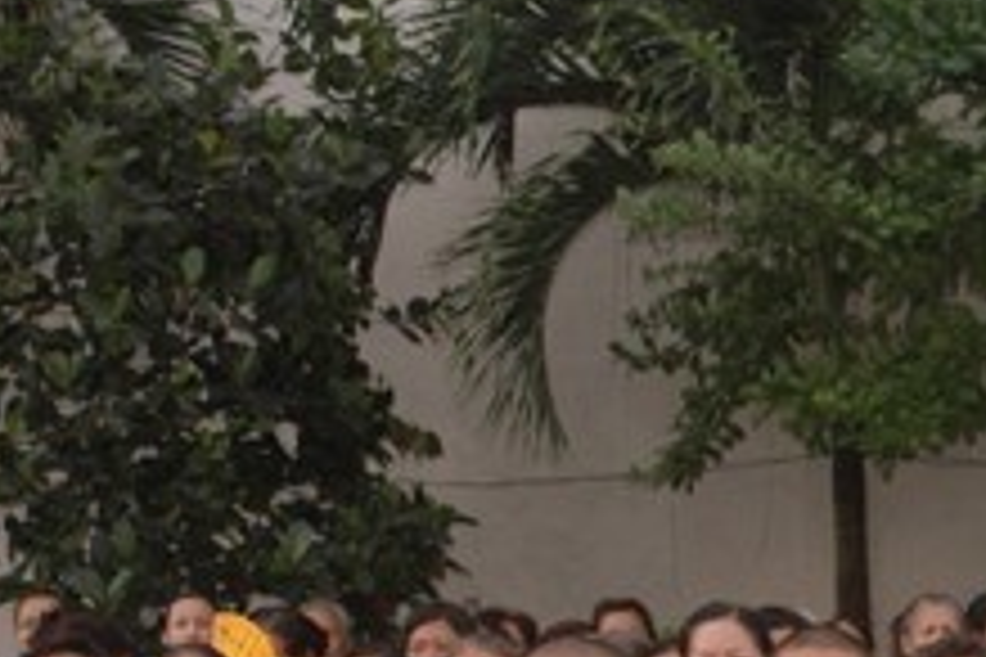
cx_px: 1171
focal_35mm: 105
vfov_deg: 12.6
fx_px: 2876
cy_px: 886
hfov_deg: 18.5
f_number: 7.1
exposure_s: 1/200
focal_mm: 24
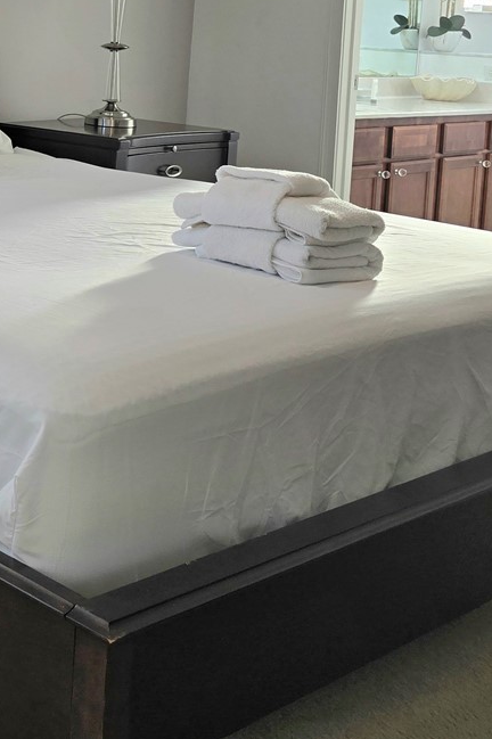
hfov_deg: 19.9
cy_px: 72
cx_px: -245
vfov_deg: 32.3
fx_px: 1211
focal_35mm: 59
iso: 50
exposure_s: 1/120
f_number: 1.7
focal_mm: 6.3
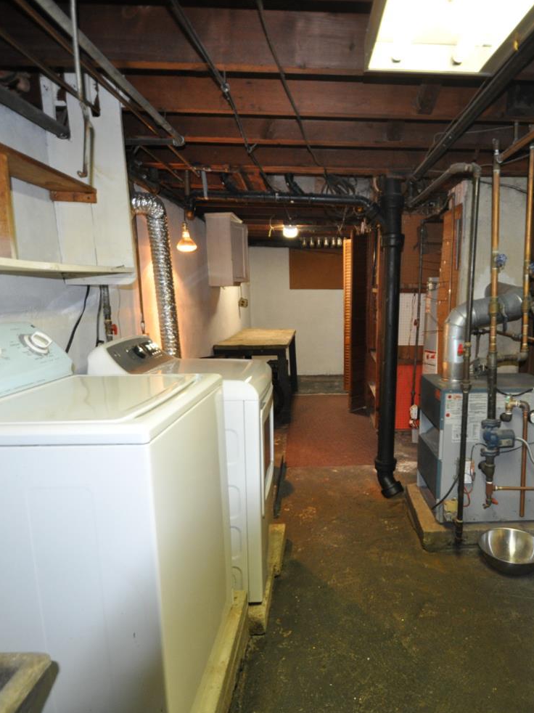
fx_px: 453
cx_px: 357
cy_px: 360
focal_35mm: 22
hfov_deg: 59.6
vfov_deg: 76.4
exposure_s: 1/60
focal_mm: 10
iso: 800
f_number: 3.5
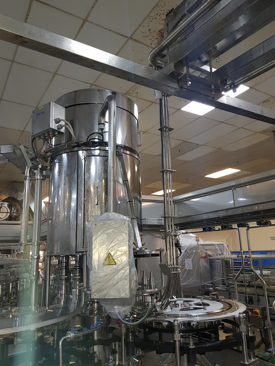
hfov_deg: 53.1
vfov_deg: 67.3
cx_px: 138
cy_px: 183
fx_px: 275
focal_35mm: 26
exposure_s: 1/33
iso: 100
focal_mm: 4.3
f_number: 1.7
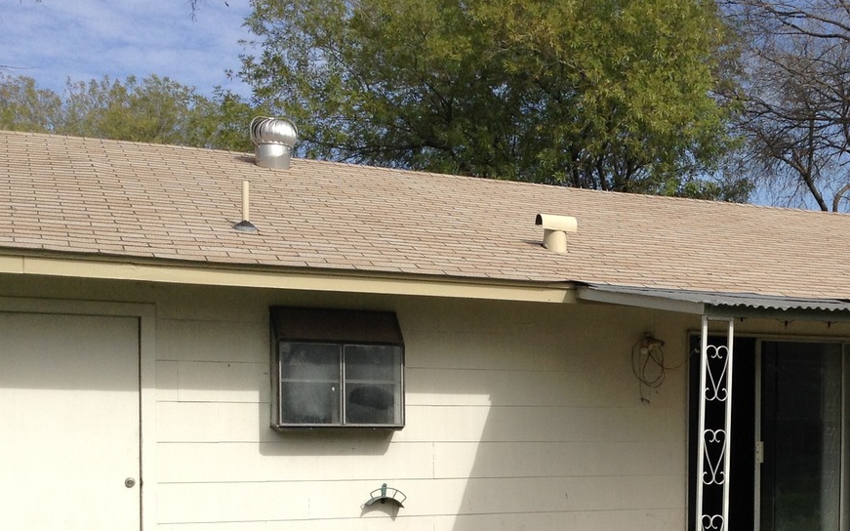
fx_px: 1343
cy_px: 470
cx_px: 685
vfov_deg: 21.9
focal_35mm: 58
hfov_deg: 34.0
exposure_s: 1/1486
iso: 25
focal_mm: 3.3
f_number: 2.4
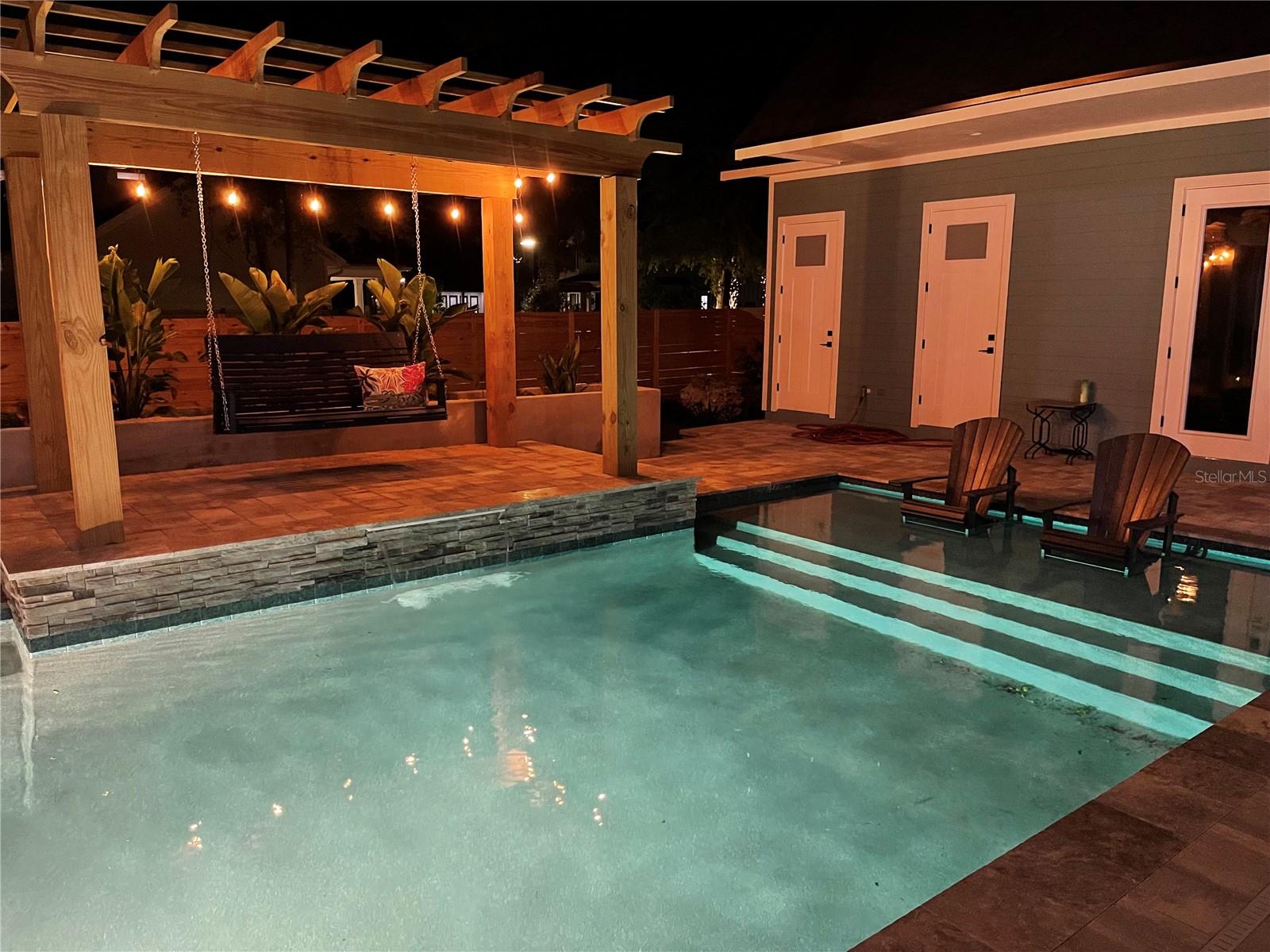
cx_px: 635
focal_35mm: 26
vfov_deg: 53.1
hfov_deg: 67.3
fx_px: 954
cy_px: 476
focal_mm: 5.1
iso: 800
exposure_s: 1/30
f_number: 1.6
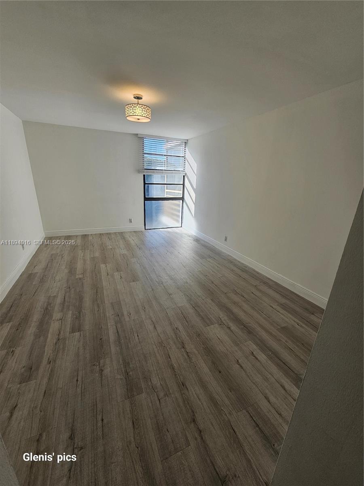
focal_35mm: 13
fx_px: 182
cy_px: 243
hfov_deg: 89.9
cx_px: 182
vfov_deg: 106.2
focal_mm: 2.2
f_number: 2.2
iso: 50
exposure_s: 1/354
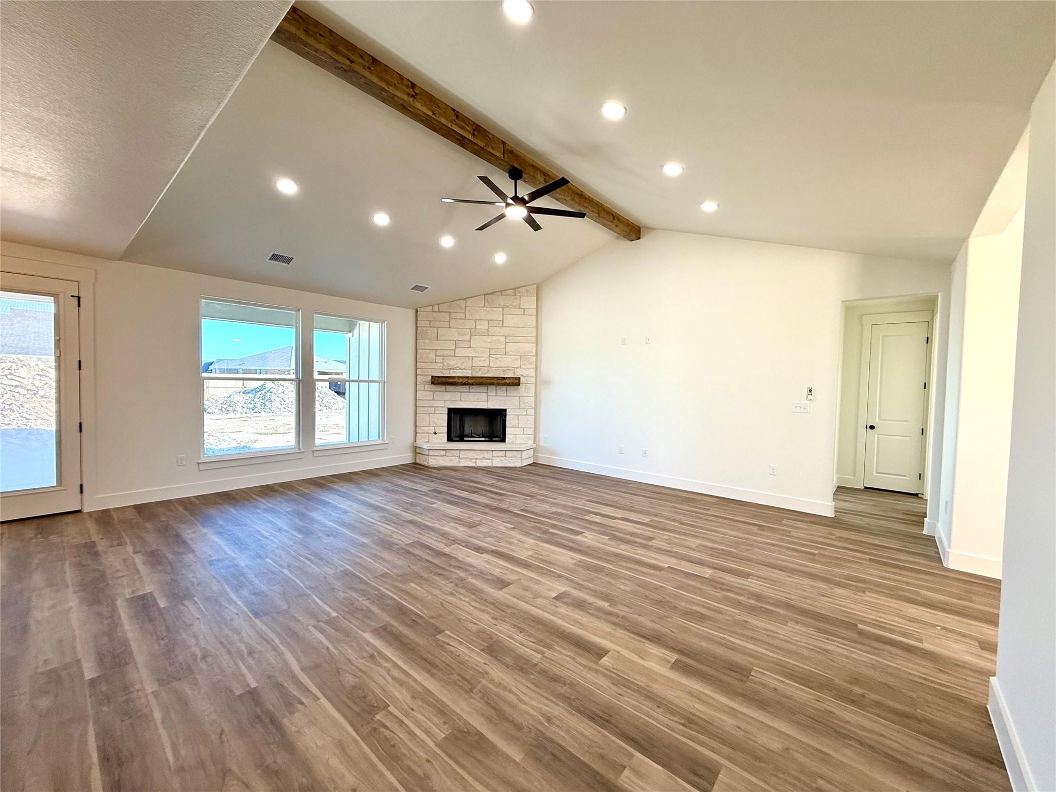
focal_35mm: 14
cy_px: 396
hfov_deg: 102.1
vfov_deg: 85.7
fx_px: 427
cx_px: 528
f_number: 2.2
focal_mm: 2.22
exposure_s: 1/120
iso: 100
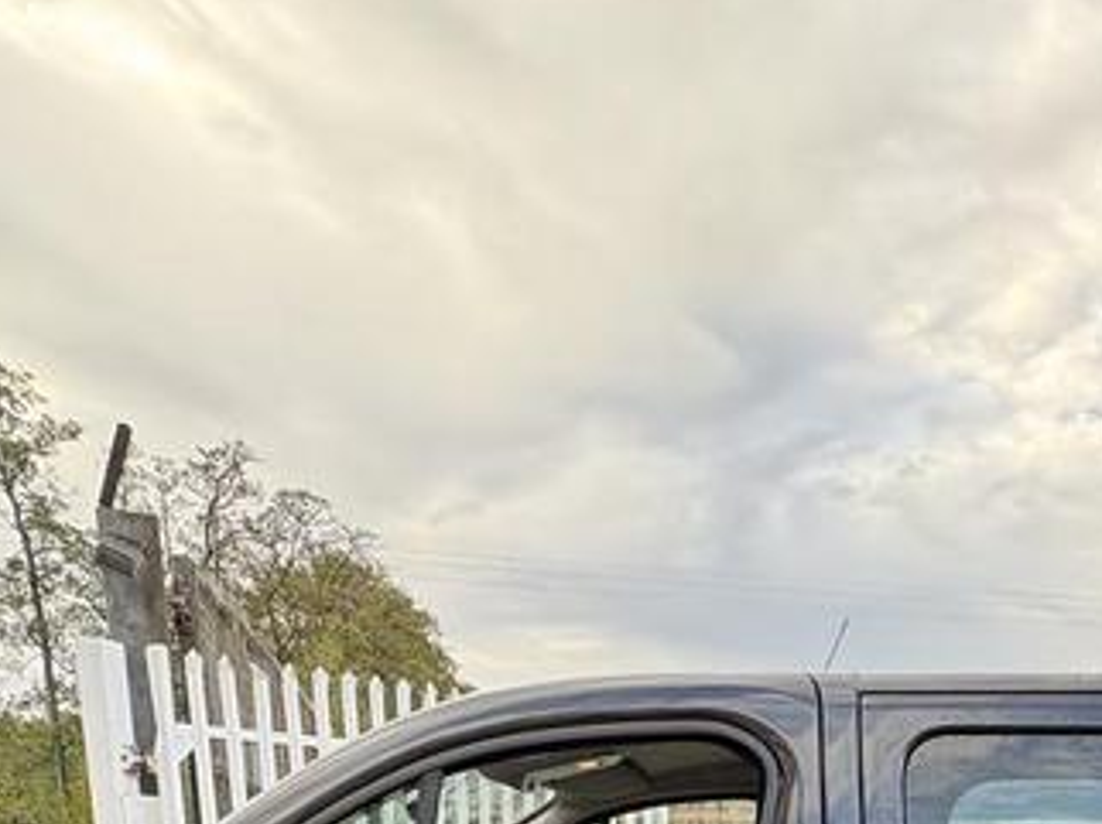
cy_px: 1125
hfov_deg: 45.2
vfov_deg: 28.6
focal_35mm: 39
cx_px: 904
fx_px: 1241
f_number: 2.2
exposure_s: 1/132
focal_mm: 2.22
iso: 100
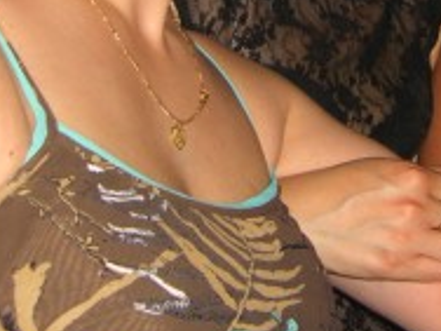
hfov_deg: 16.1
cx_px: 373
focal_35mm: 121
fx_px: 1542
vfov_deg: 12.0
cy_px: -49
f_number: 2.8
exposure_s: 1/60
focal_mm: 7.9
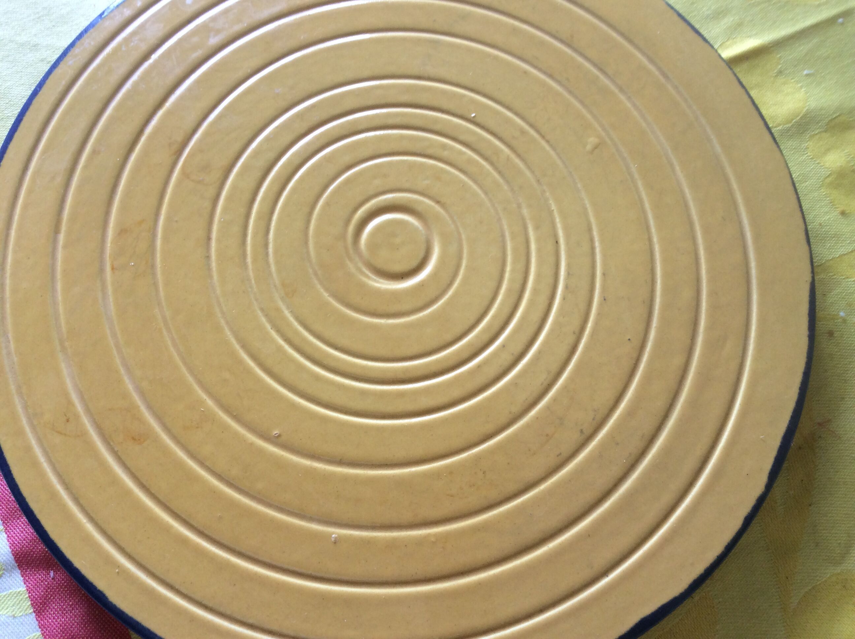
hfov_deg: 56.9
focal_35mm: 32
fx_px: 789
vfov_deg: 44.1
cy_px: 320
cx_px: 428
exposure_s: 1/33
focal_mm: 3.3
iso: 40
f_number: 2.4
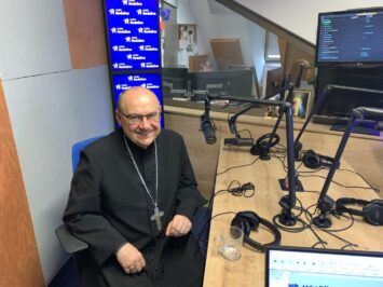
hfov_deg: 67.3
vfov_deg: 53.0
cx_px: 192
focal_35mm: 26
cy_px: 144
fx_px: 288
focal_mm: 4.25
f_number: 1.8
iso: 320
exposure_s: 1/50
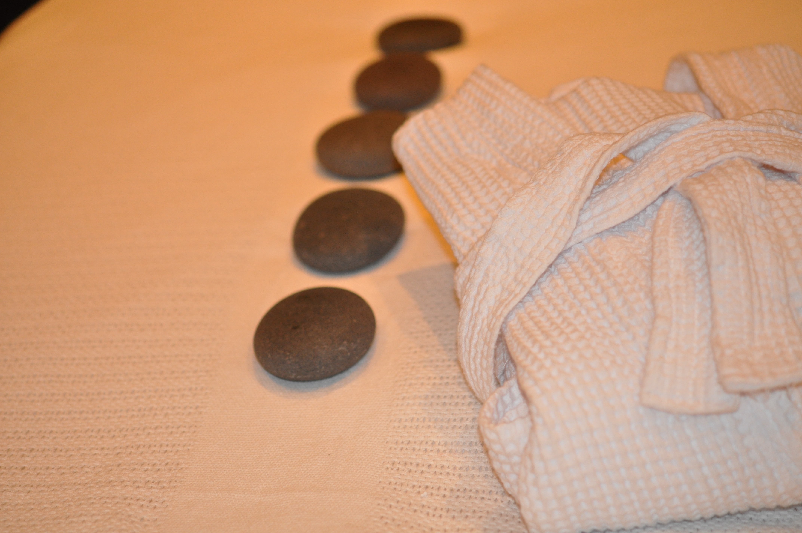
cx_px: 401
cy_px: 266
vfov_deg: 15.2
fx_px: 2003
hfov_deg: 22.6
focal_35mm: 90
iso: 800
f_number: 2.8
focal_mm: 60
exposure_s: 1/60
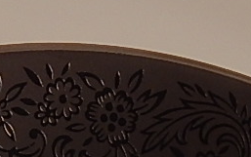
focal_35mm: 495
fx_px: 3388
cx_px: -67
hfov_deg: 4.2
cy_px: 391
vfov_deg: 2.6
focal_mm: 13.5
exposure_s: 1/50
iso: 125
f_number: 4.2
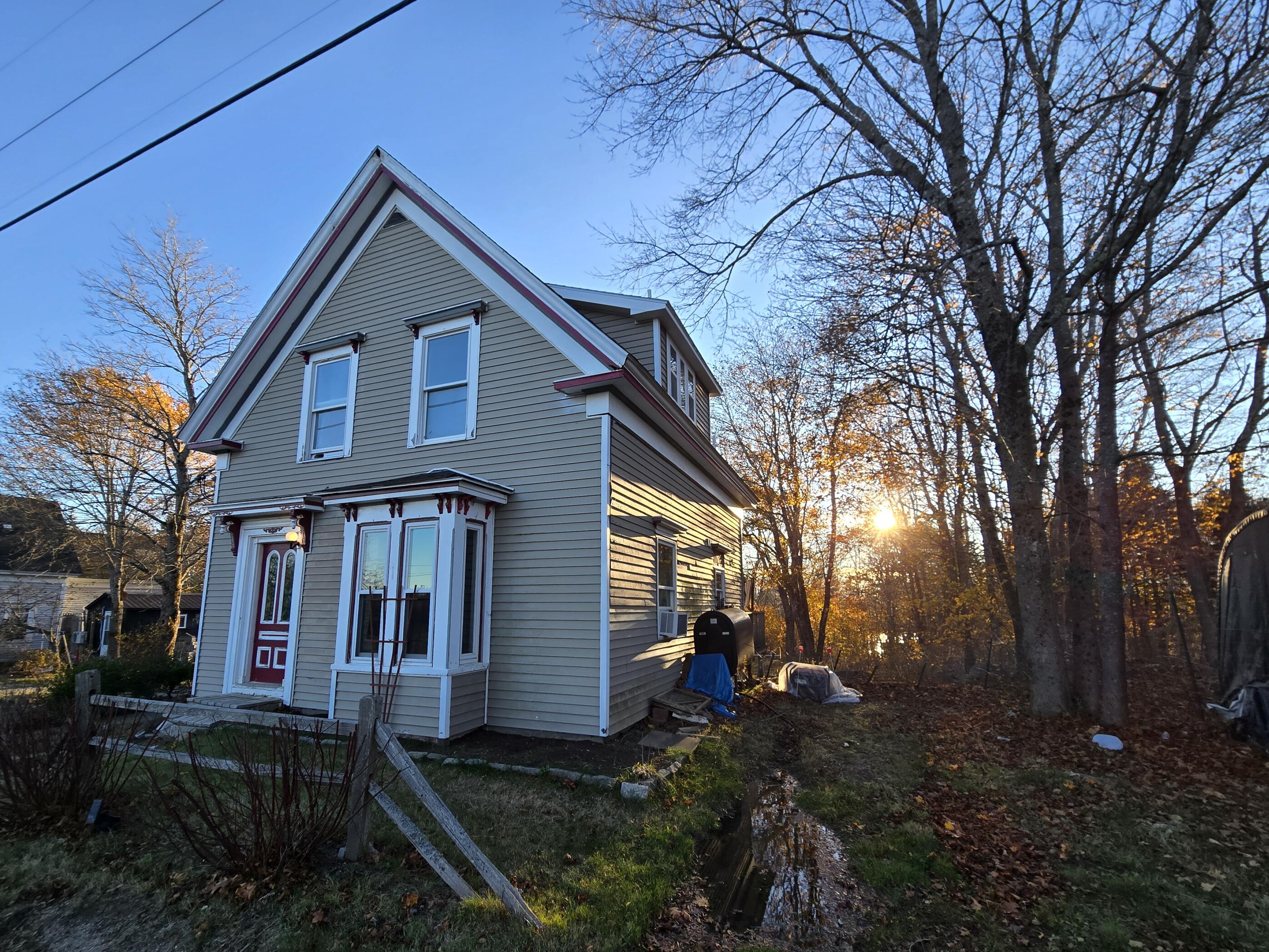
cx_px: 614
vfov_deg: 85.5
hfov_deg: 102.0
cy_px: 509
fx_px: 513
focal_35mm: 14
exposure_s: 1/407
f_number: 2.2
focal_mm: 2.2
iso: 50
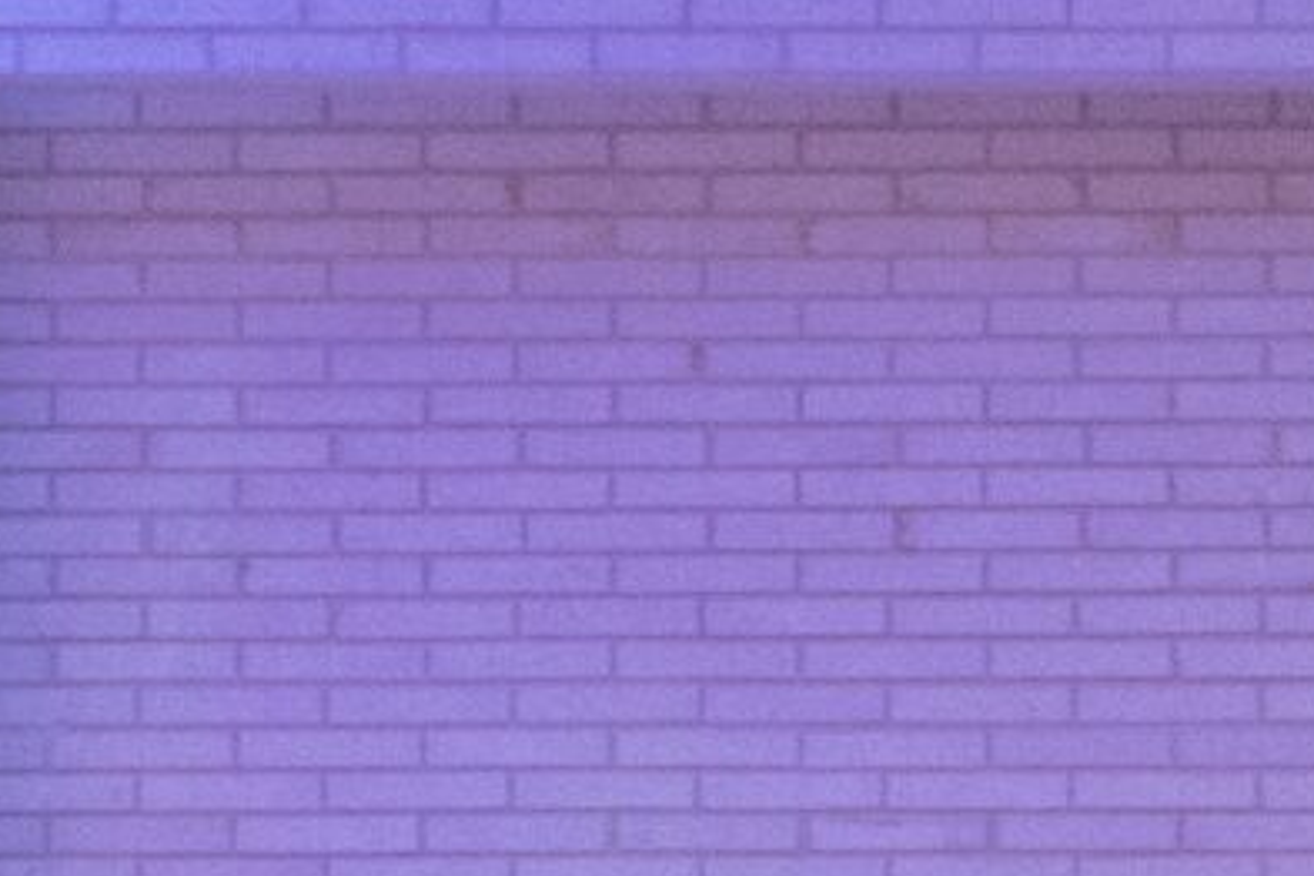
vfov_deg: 5.1
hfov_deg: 8.0
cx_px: 1093
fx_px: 9365
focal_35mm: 257
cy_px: 2474
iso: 5000
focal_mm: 39.4
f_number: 2.8
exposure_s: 1/200
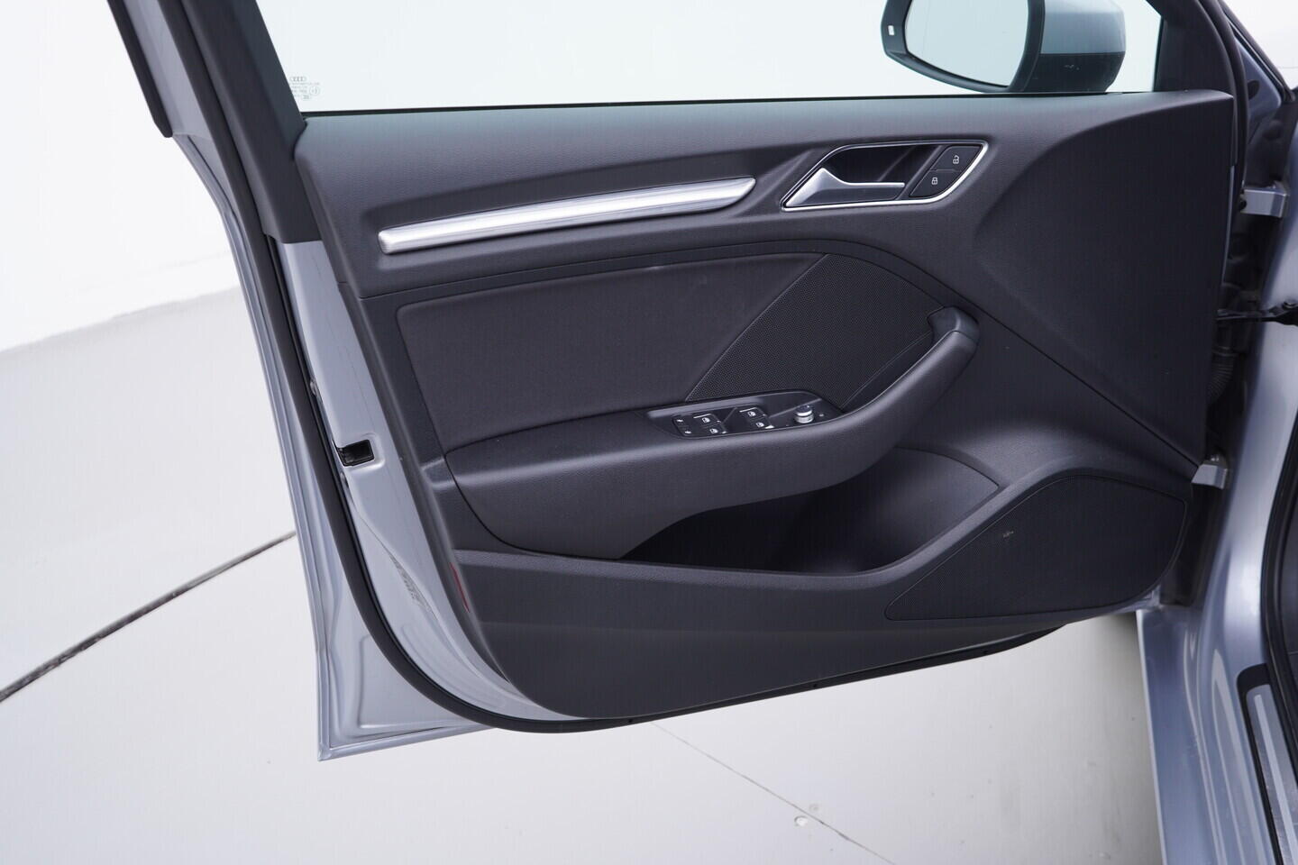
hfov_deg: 53.1
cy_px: 432
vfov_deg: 36.9
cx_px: 649
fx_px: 1298
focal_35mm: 36
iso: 125
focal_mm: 24
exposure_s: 1/50
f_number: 3.2
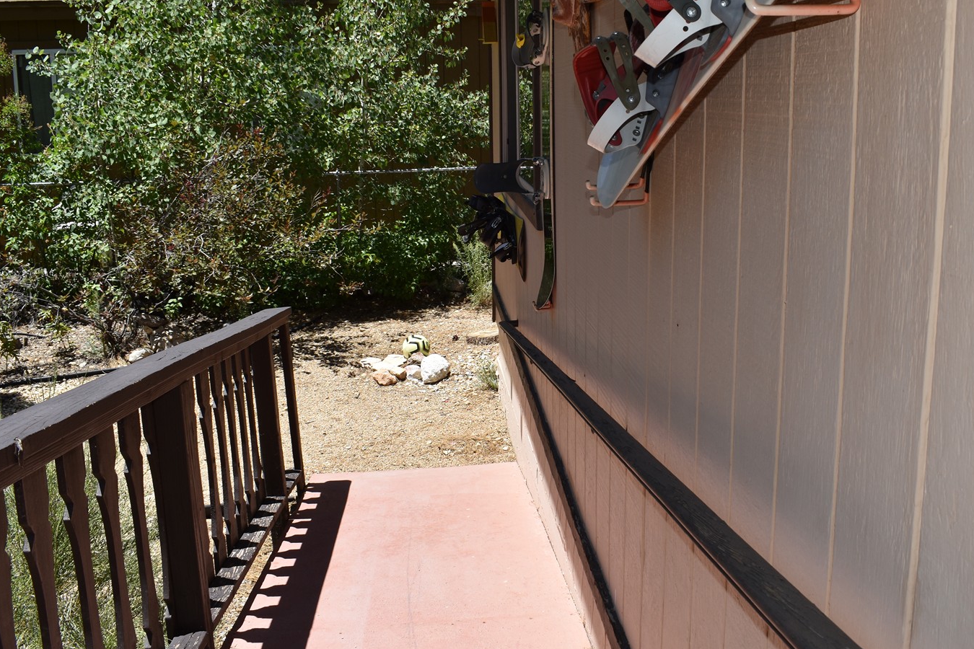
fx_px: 974
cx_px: 559
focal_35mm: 36
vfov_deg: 36.8
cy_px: 291
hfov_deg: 52.9
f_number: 10
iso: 100
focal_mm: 18
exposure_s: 1/200
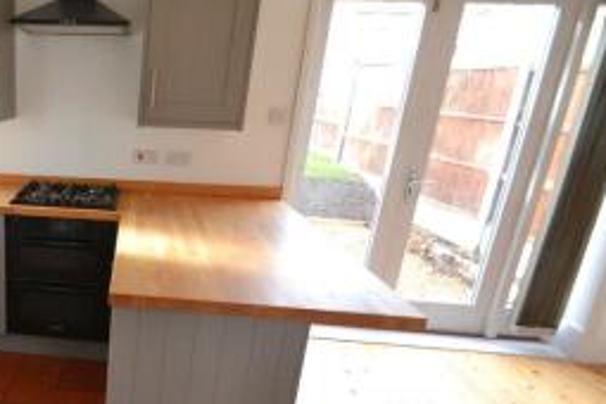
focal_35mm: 28
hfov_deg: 58.6
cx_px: 93
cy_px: 236
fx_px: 471
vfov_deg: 46.2
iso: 720
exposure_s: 1/60
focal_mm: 10
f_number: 3.5
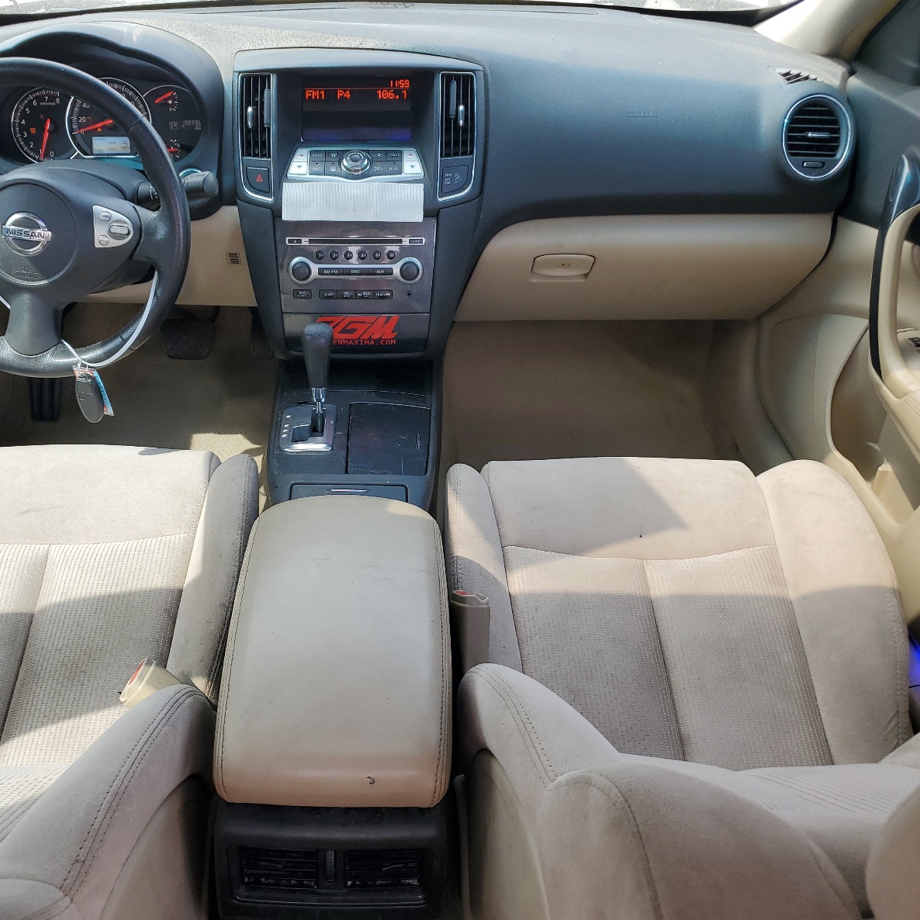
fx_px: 932
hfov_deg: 52.0
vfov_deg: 52.5
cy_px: 456
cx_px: 346
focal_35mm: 31
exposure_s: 1/323
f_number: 1.5
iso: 50
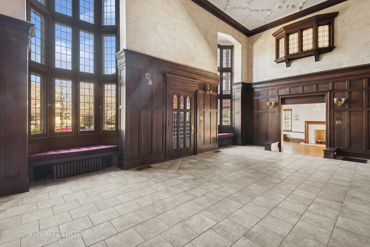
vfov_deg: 73.8
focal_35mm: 16
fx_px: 164
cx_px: 185
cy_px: 124
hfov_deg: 96.7
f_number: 8
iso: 400
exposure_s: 1/4
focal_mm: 16
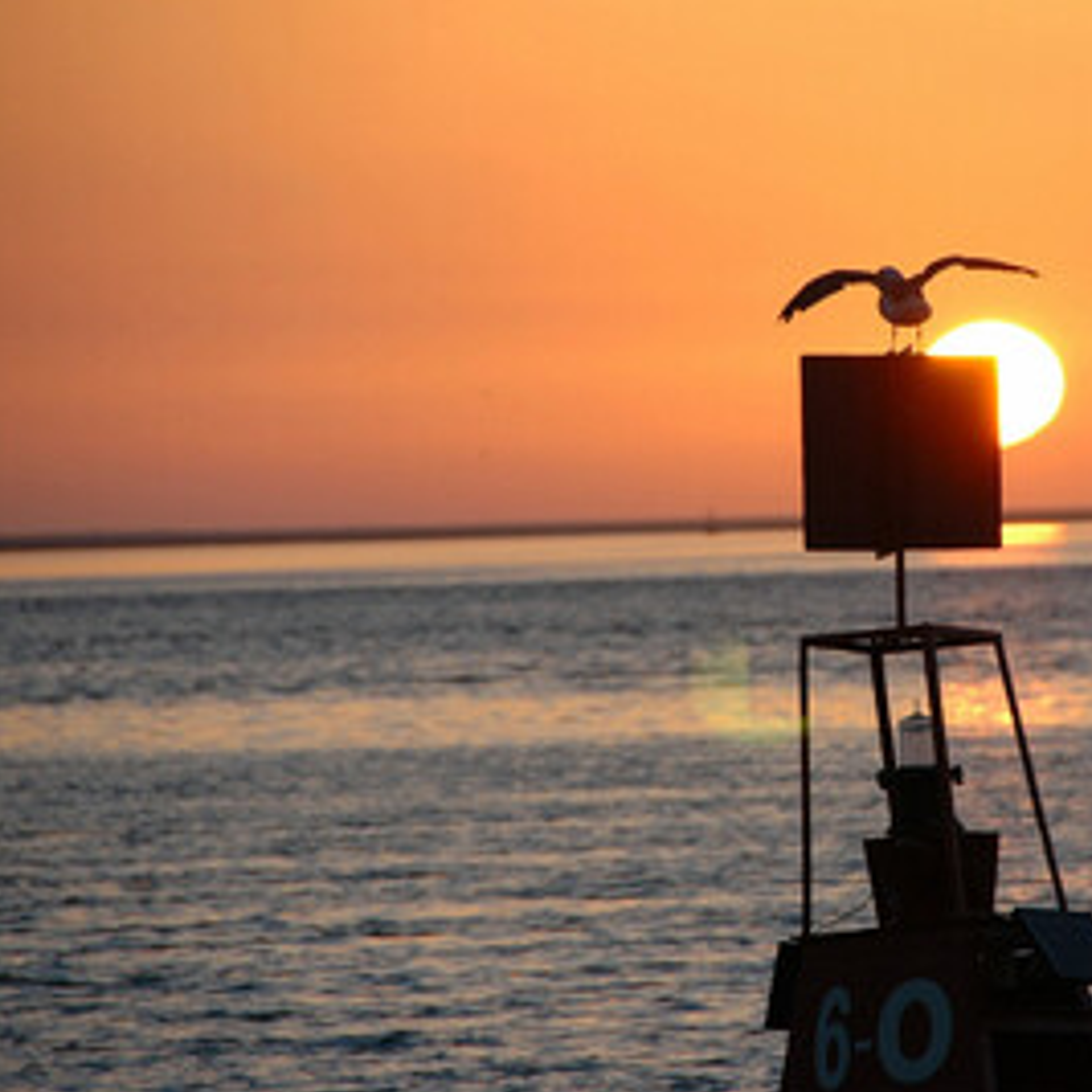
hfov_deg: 4.0
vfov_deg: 4.0
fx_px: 15668
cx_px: 896
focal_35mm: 439
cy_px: 491
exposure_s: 1/400
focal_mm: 200
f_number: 5.6
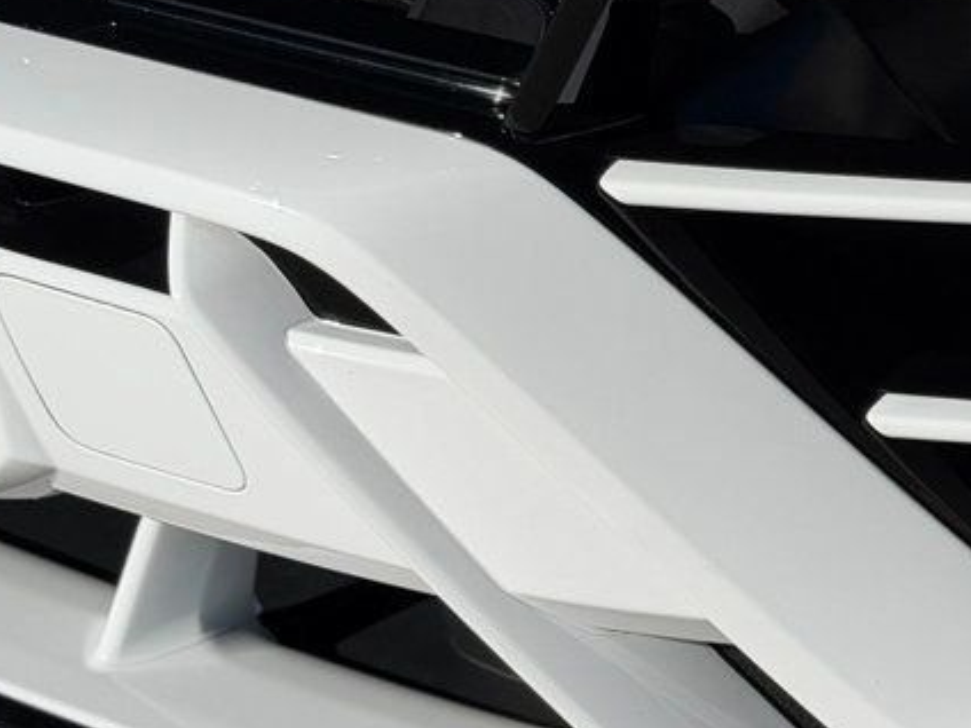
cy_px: 369
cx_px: 996
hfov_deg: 16.6
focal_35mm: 116
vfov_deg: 12.8
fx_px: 3254
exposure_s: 1/8772
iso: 64
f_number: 1.78
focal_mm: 6.76
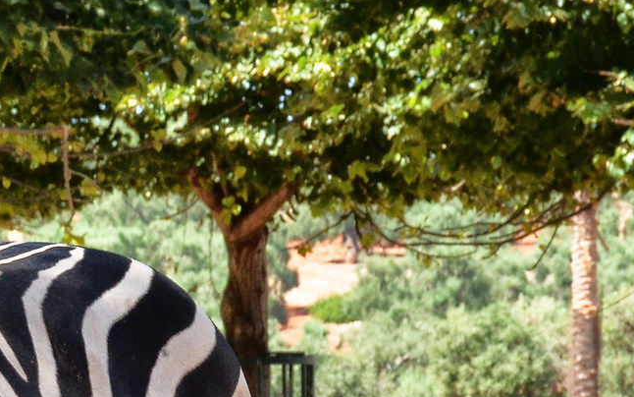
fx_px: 5390
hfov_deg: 6.7
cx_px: -80
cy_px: 638
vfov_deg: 4.2
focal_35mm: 312
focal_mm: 55
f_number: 11
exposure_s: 1/200
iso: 640
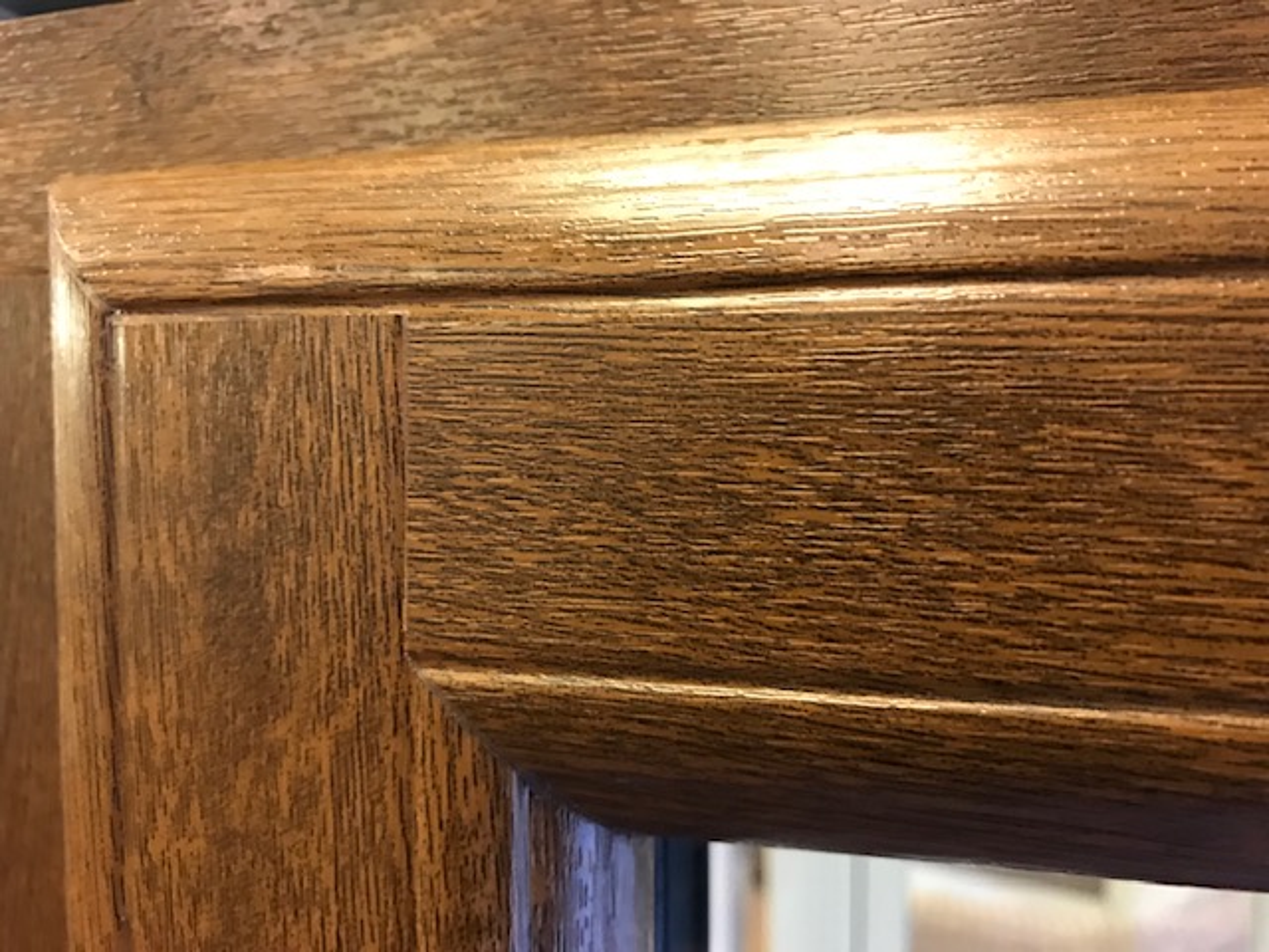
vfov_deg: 49.7
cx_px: 634
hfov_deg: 63.4
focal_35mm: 28
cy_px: 476
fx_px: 1026
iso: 100
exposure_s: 1/9
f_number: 1.8
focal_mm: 3.99
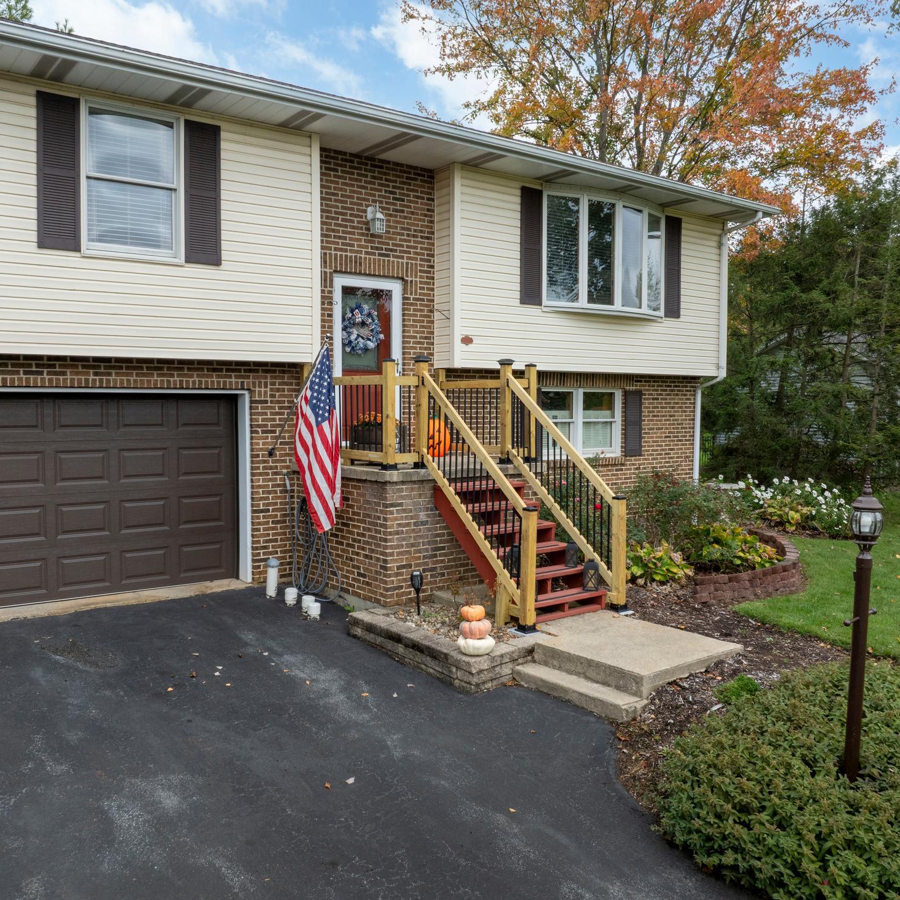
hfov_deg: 55.5
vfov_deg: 55.6
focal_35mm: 29
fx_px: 853
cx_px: 406
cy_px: 449
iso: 100
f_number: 7.1
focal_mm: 12.29
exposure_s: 1/120
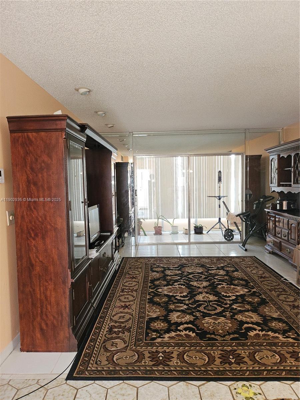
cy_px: 200
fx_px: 277
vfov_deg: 71.6
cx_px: 150
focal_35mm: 24
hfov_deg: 56.8
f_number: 1.8
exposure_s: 1/40
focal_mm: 5
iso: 125
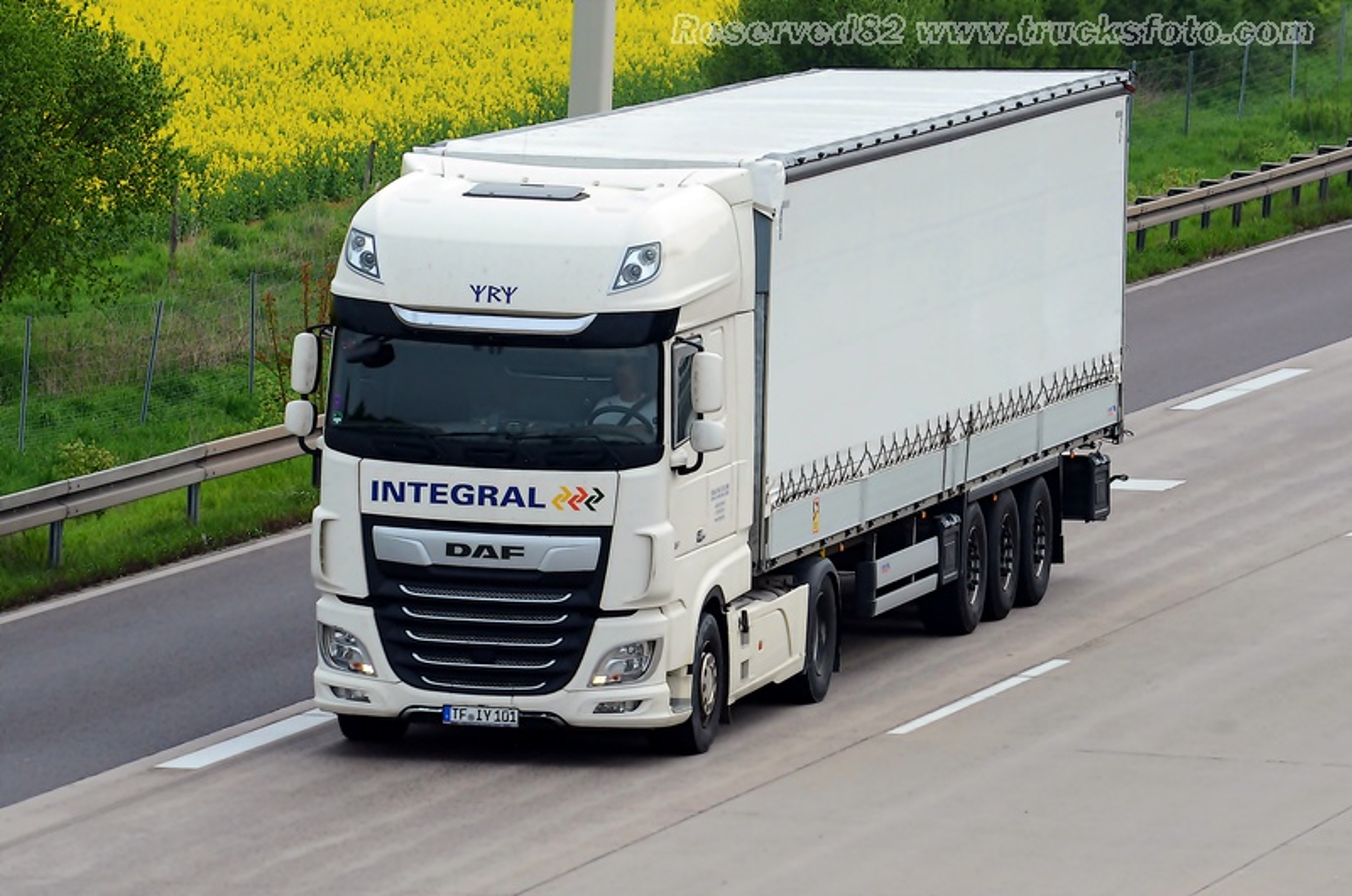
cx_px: 676
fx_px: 10963
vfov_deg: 4.7
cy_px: 448
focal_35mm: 292
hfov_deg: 7.1
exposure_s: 1/1000
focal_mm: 195
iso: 800
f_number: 10
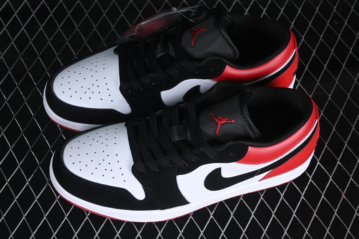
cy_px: 120
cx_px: 180
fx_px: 748
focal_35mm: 75
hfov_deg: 27.0
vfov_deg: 18.2
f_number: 6.3
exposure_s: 1/60
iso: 160
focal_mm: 50
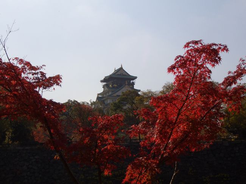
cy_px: 92
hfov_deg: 26.3
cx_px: 123
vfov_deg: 19.9
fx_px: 526
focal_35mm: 74
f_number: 6.2
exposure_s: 1/500
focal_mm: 12.2
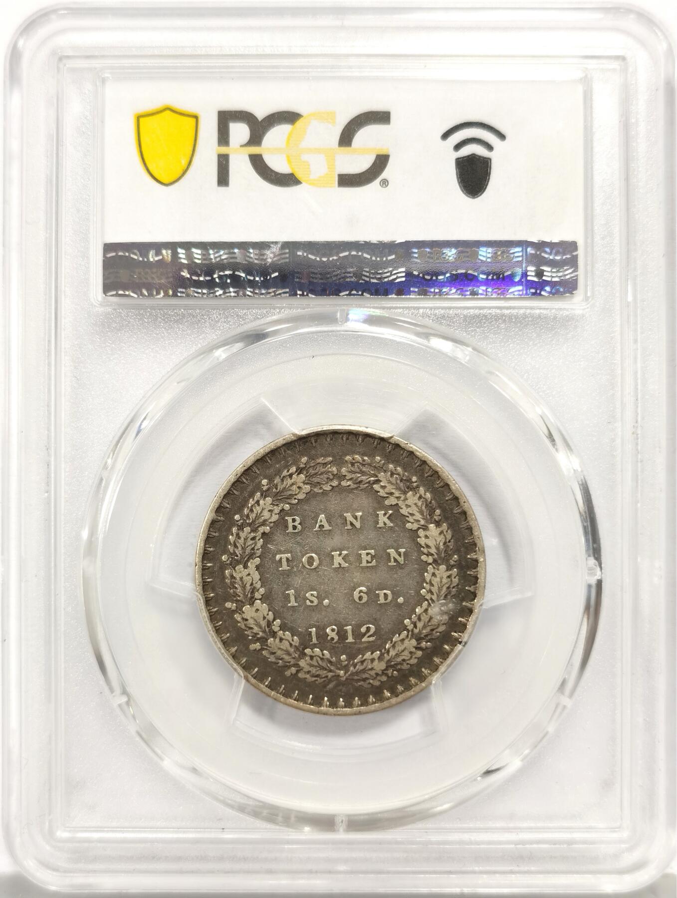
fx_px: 1403
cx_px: 338
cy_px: 449
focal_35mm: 54
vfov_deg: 35.5
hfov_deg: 27.1
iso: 160
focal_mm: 5.56
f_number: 16
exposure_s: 1/100
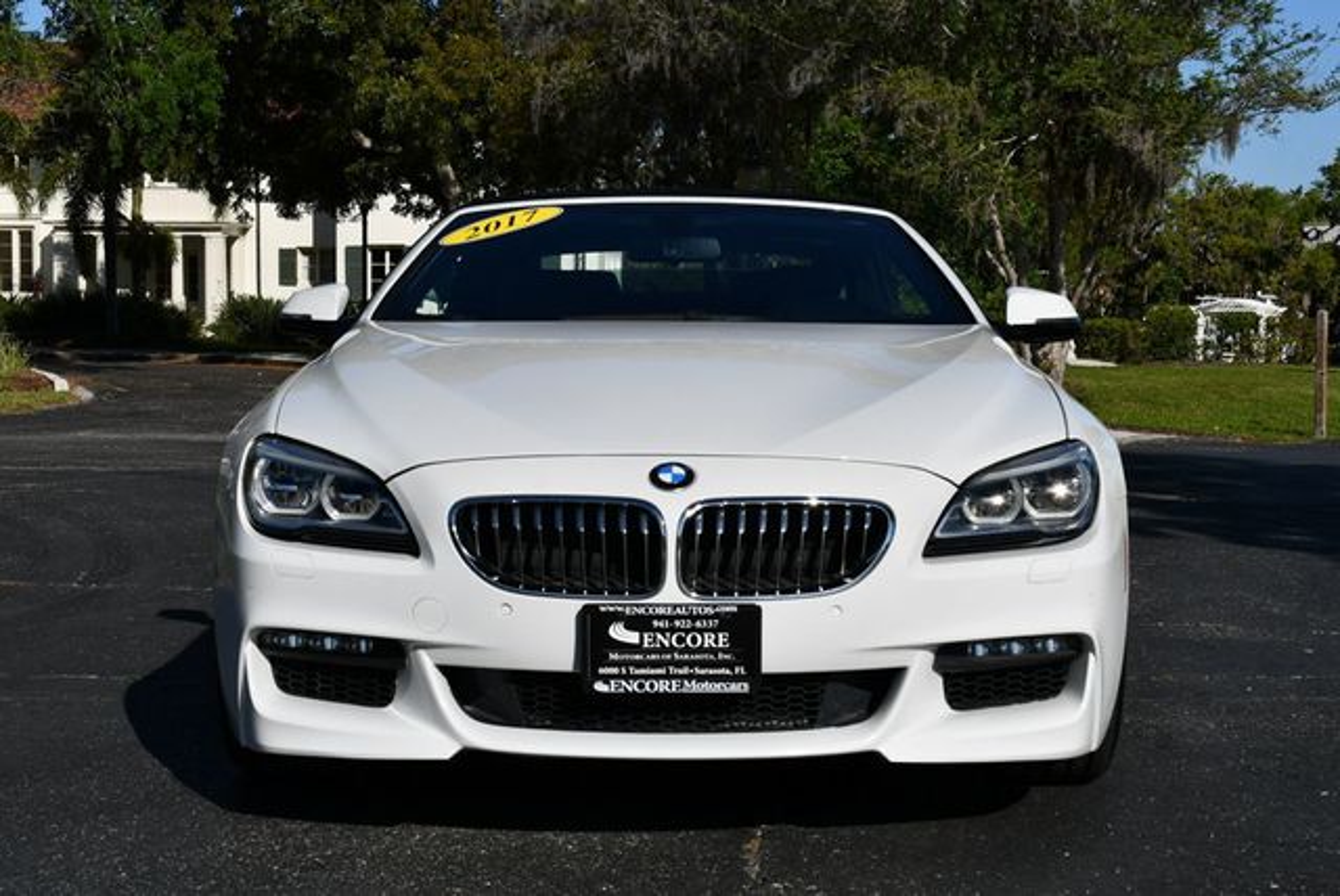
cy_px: 448
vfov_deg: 22.7
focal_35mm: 60
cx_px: 670
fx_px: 2235
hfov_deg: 33.4
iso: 100
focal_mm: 30
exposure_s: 1/400
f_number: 10
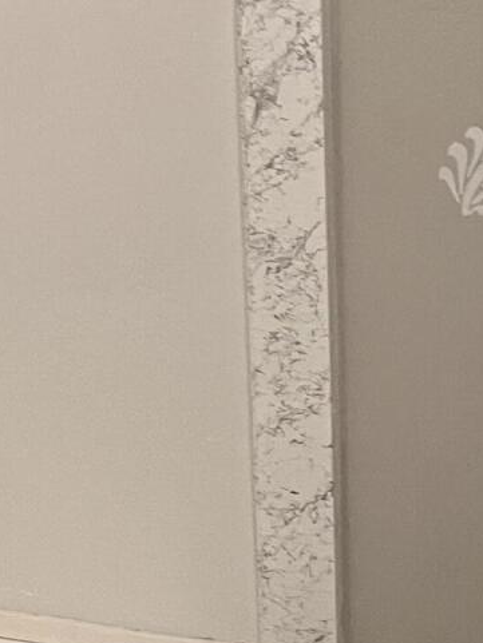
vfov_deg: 18.2
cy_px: 332
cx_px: 464
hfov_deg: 13.6
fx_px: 2008
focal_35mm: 108
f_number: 1.6
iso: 200
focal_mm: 5.1
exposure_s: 1/60
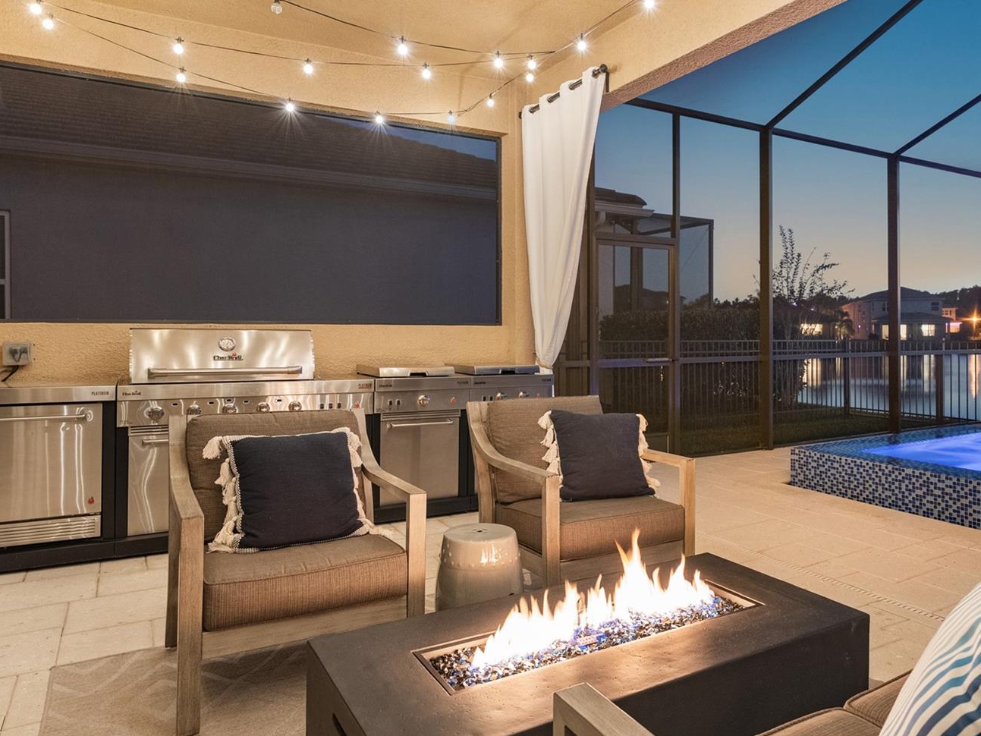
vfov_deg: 54.8
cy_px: 332
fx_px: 709
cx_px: 568
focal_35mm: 25
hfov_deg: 69.0
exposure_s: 3.2
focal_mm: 21
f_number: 7.1
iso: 2000
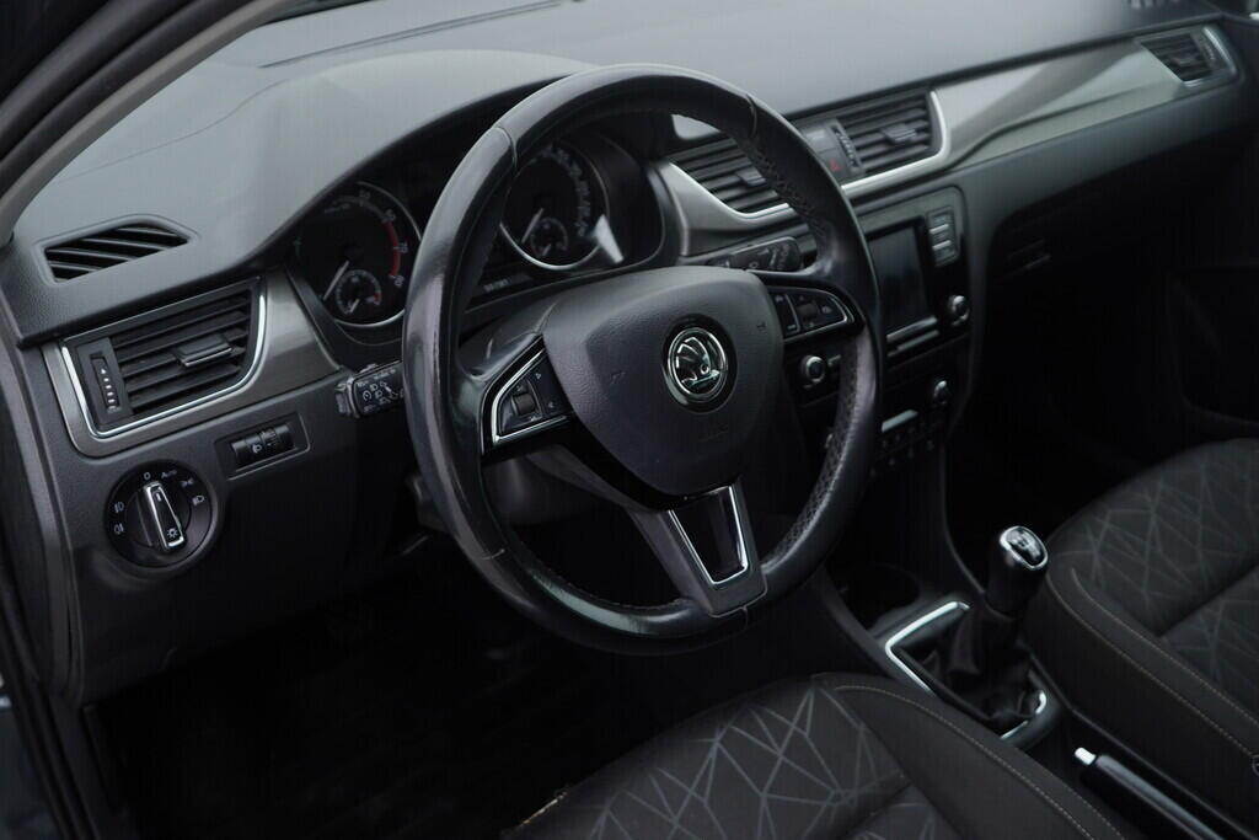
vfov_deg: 36.9
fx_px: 1259
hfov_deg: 53.1
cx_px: 630
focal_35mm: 36
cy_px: 420
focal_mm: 24
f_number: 3.2
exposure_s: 1/50
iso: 125
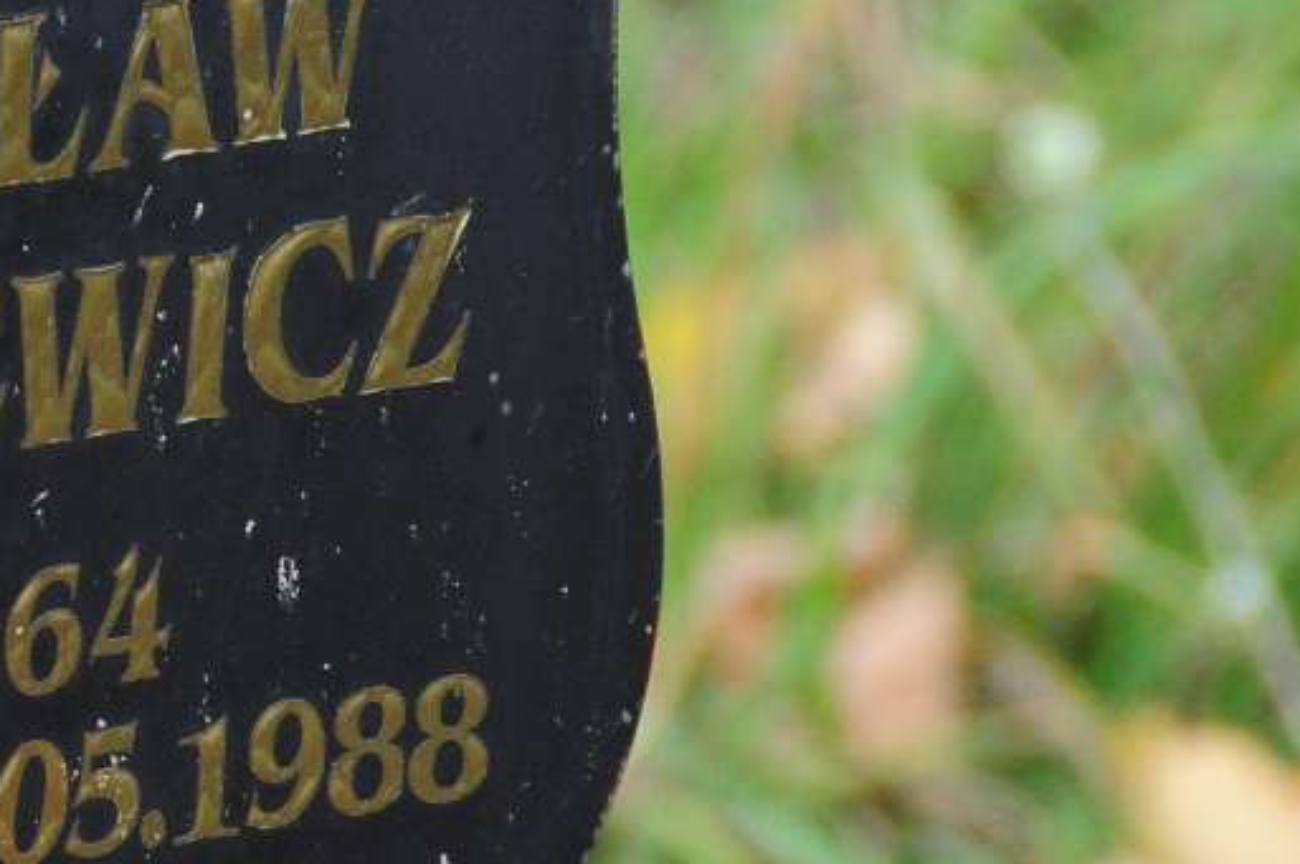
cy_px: 479
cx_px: -182
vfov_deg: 1.3
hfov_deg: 1.9
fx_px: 38421
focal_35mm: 1065
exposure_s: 1/200
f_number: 7.1
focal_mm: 170
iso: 500
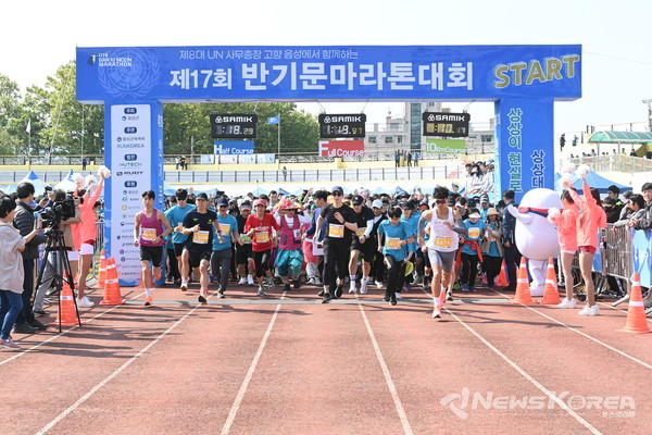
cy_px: 218
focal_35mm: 62
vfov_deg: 21.9
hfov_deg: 32.4
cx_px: 326
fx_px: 1123
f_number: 9
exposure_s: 1/640
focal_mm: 62
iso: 1250
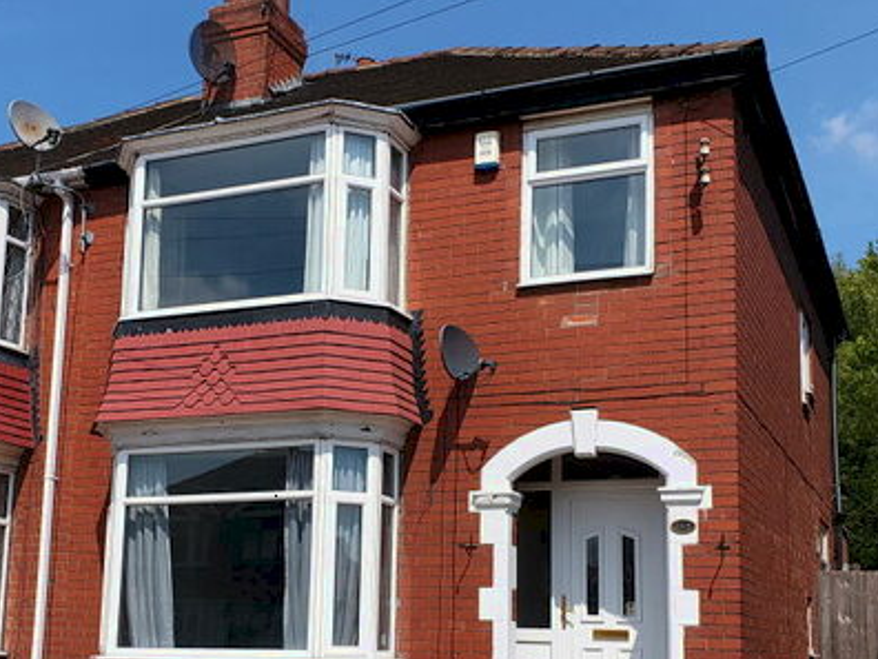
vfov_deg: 31.1
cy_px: 469
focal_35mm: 46
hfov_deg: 41.2
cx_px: 426
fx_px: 1167
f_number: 2.4
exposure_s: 1/2222
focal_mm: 4.3
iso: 50
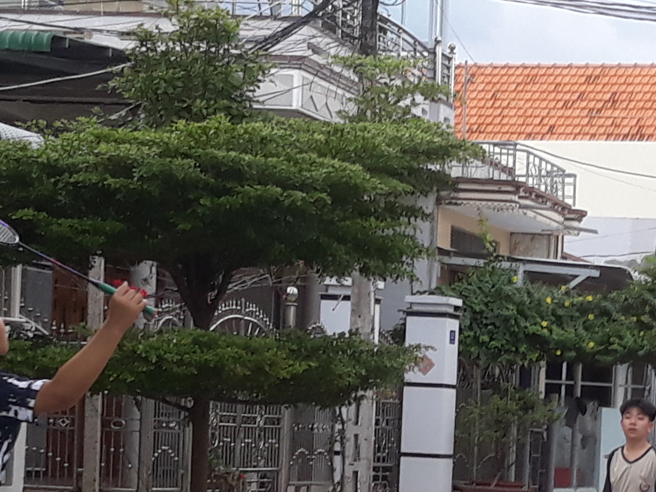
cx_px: 664
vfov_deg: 15.4
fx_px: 1801
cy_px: 453
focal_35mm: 95
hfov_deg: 20.0
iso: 40
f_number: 1.7
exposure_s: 1/289
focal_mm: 3.71
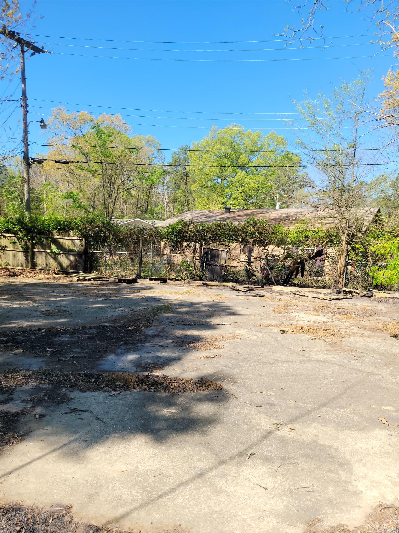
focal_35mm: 26
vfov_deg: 67.3
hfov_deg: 53.1
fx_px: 400
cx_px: 200
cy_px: 266
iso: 40
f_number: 1.8
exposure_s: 1/1055
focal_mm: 5.4
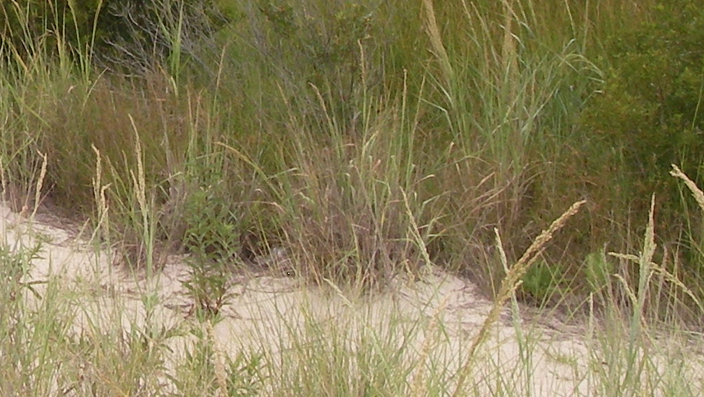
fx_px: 2353
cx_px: -104
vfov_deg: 9.5
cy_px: -69
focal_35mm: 126
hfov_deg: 16.4
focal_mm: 6.3
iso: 64
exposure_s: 1/250
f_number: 6.6
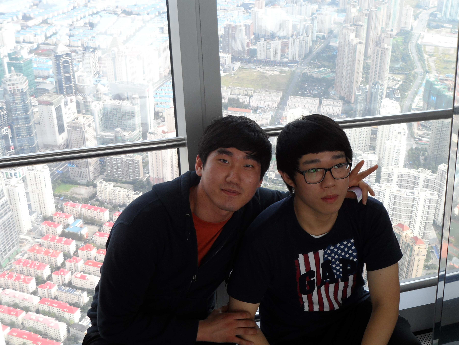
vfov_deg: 31.5
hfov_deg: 41.1
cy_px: 190
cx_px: 261
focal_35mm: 46
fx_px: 610
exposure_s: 1/125
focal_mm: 6.6
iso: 80
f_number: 3.8
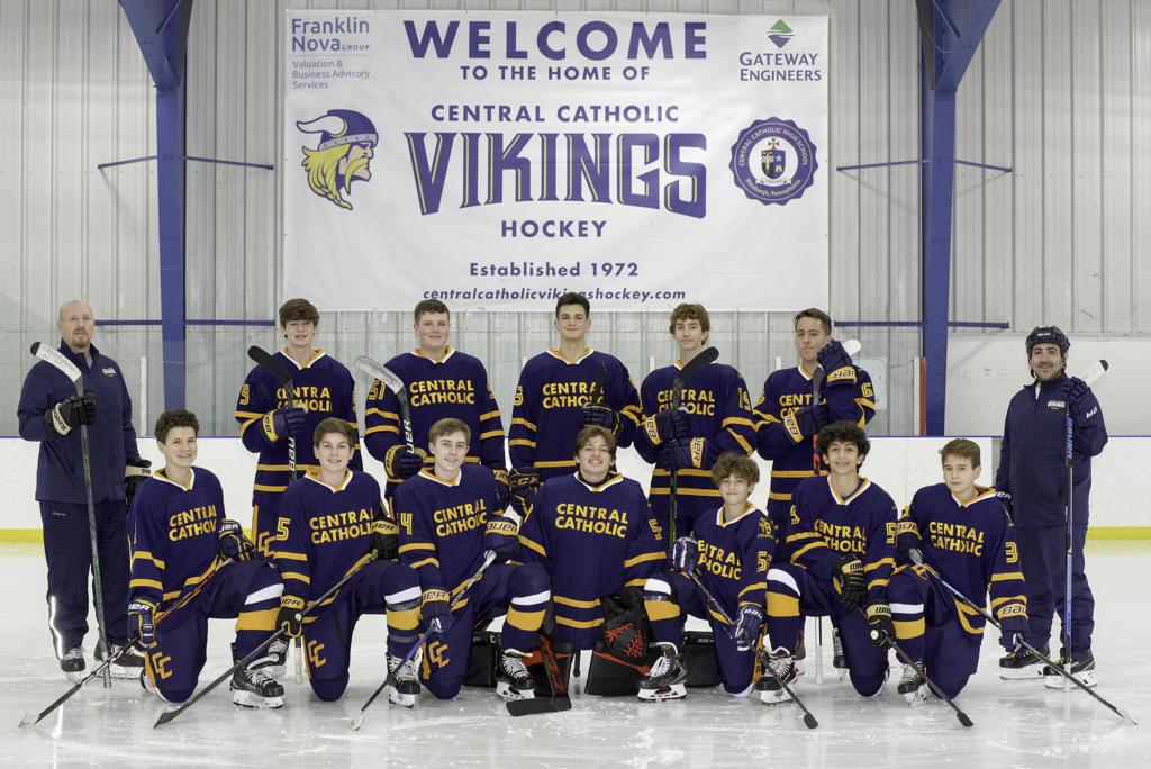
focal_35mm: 80
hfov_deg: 25.3
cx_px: 576
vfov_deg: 17.1
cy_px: 384
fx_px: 2559
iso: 1600
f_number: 6.3
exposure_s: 1/160
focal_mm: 80
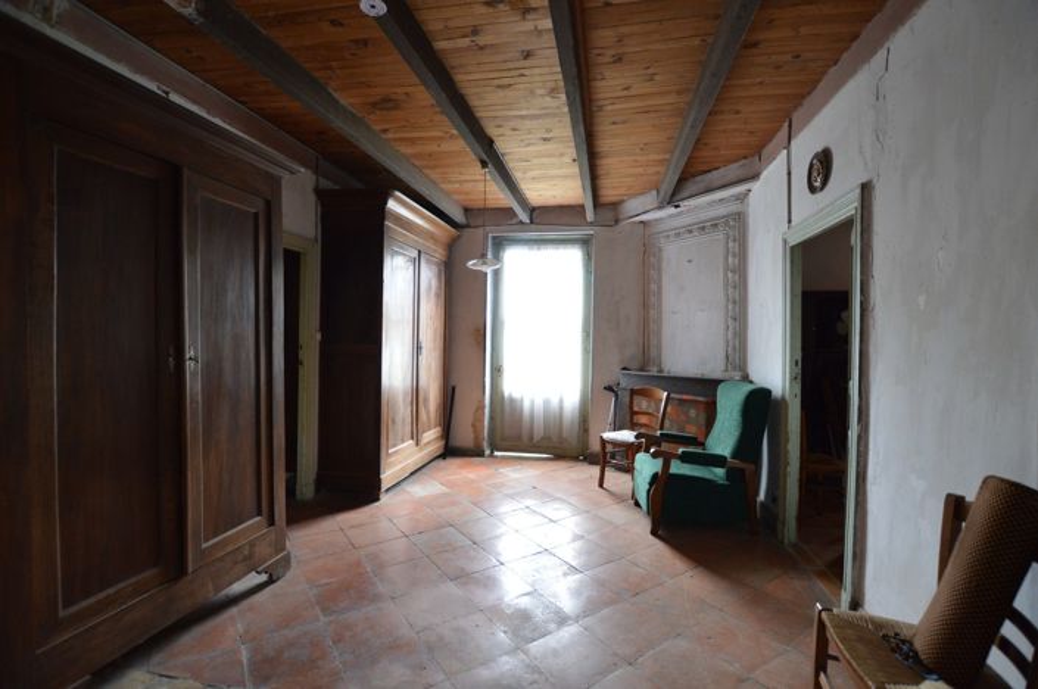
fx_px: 432
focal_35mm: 15
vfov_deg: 77.2
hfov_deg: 100.5
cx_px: 519
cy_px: 344
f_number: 3.5
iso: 1250
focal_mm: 10
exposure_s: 1/60
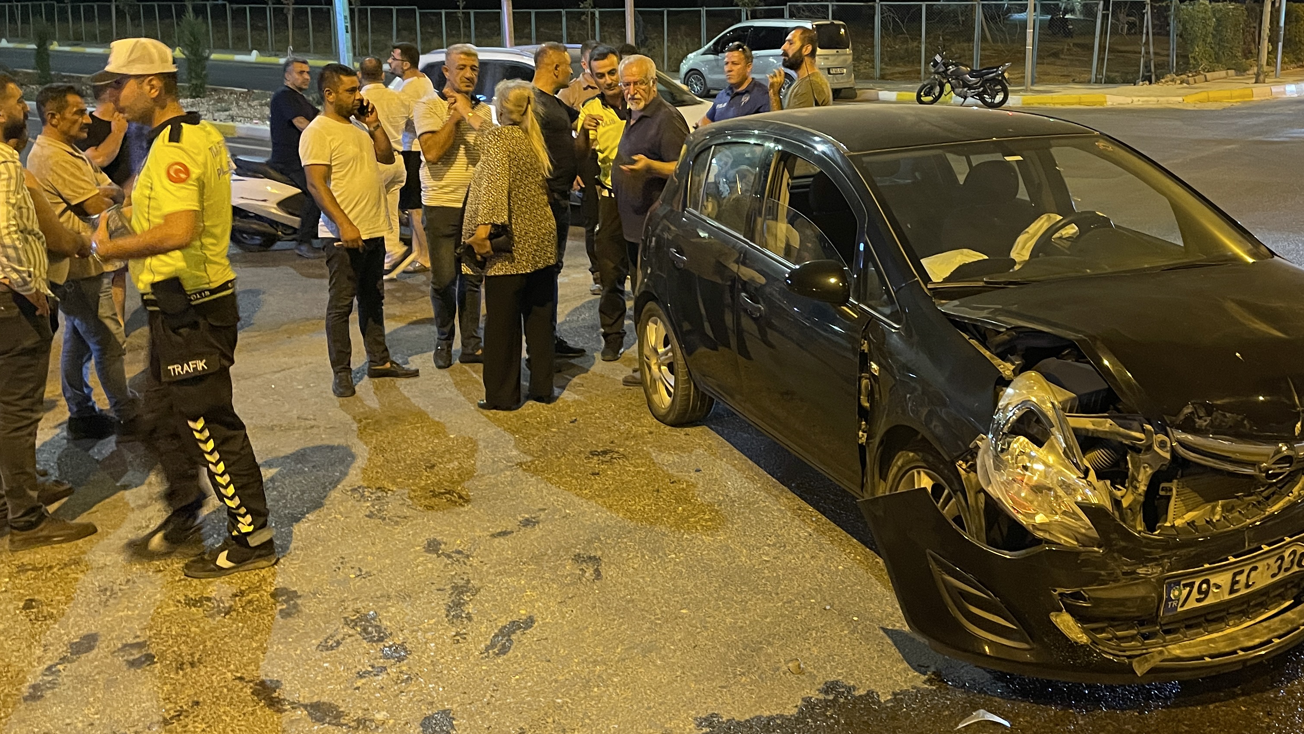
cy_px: 329
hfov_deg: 52.2
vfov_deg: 31.2
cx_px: 811
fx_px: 1314
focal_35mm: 38
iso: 500
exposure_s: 1/25
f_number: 1.6
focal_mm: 4.2
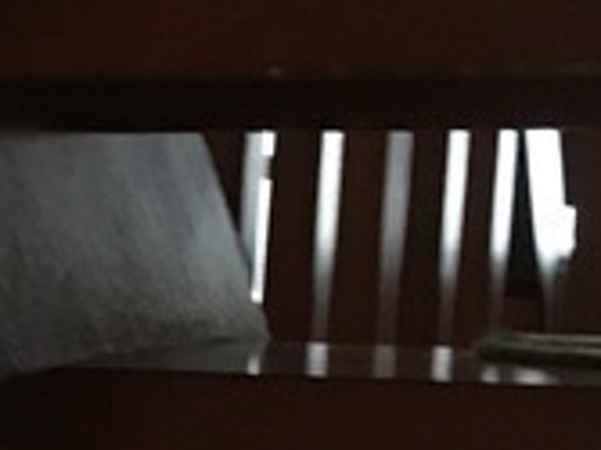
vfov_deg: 8.1
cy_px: 716
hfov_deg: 10.0
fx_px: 3088
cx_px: -756
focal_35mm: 178
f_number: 2.2
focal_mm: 4.15
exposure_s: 1/20
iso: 200
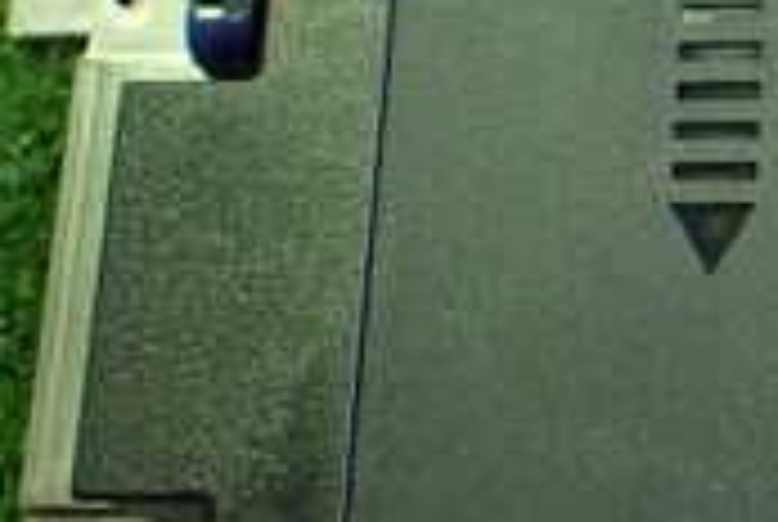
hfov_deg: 17.8
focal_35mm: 108
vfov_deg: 12.7
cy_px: 243
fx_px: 2338
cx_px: 989
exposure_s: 1/80
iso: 800
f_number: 2.3
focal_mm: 5.4
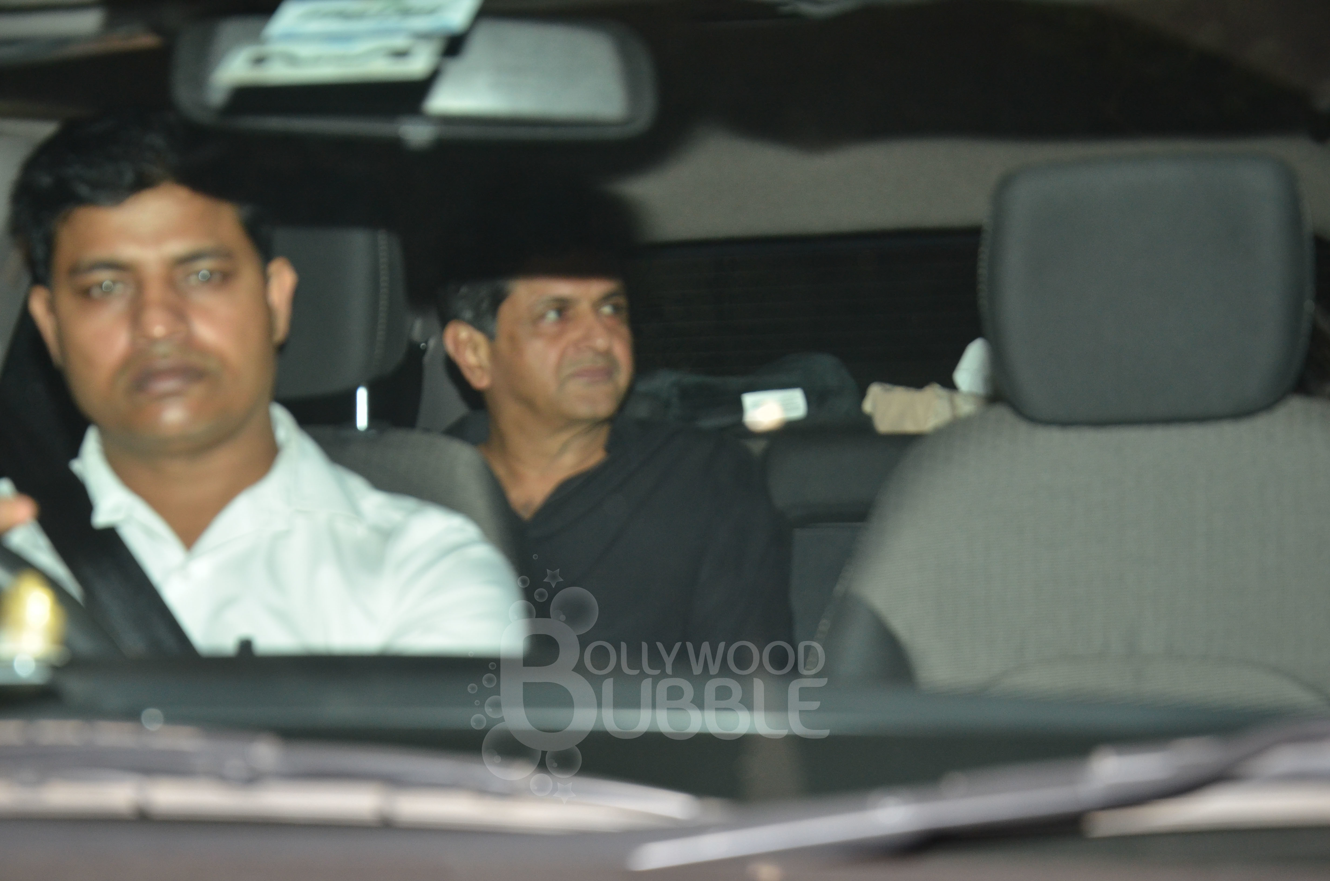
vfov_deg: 17.4
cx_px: 665
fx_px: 2876
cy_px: 440
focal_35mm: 78
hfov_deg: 26.0
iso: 800
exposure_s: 1/200
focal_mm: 52
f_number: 5.6
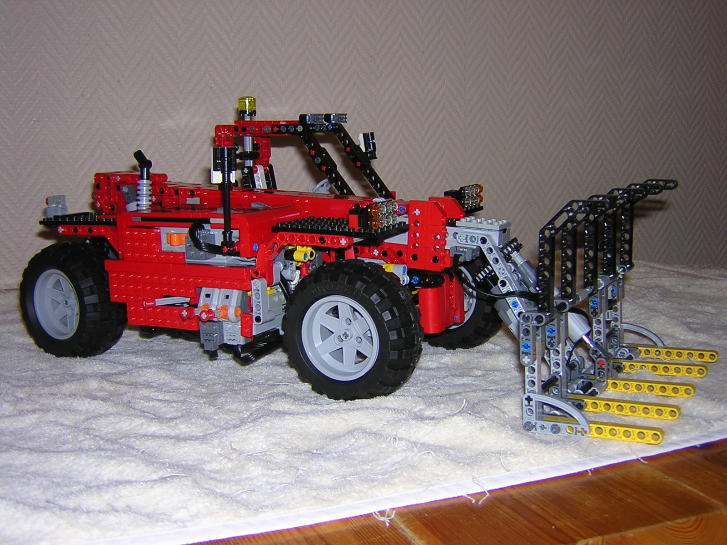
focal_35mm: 40
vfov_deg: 36.0
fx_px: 840
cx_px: 364
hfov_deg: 46.8
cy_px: 272
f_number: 2.7
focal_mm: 5.2
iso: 100
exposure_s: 1/60.1
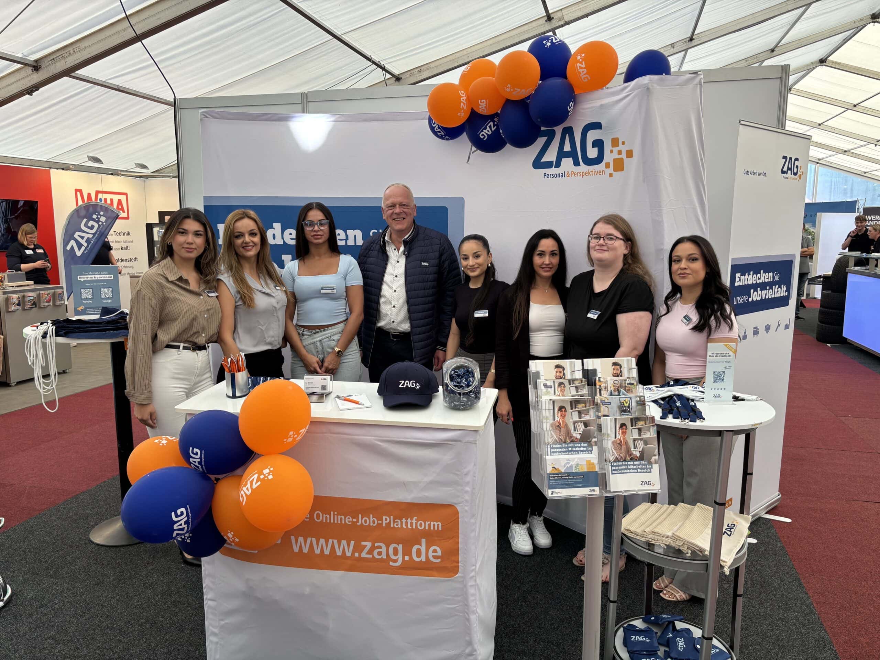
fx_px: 661
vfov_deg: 53.1
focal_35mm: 26
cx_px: 440
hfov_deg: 67.3
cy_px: 330
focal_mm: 5.96
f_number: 1.6
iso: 50
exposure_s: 1/100
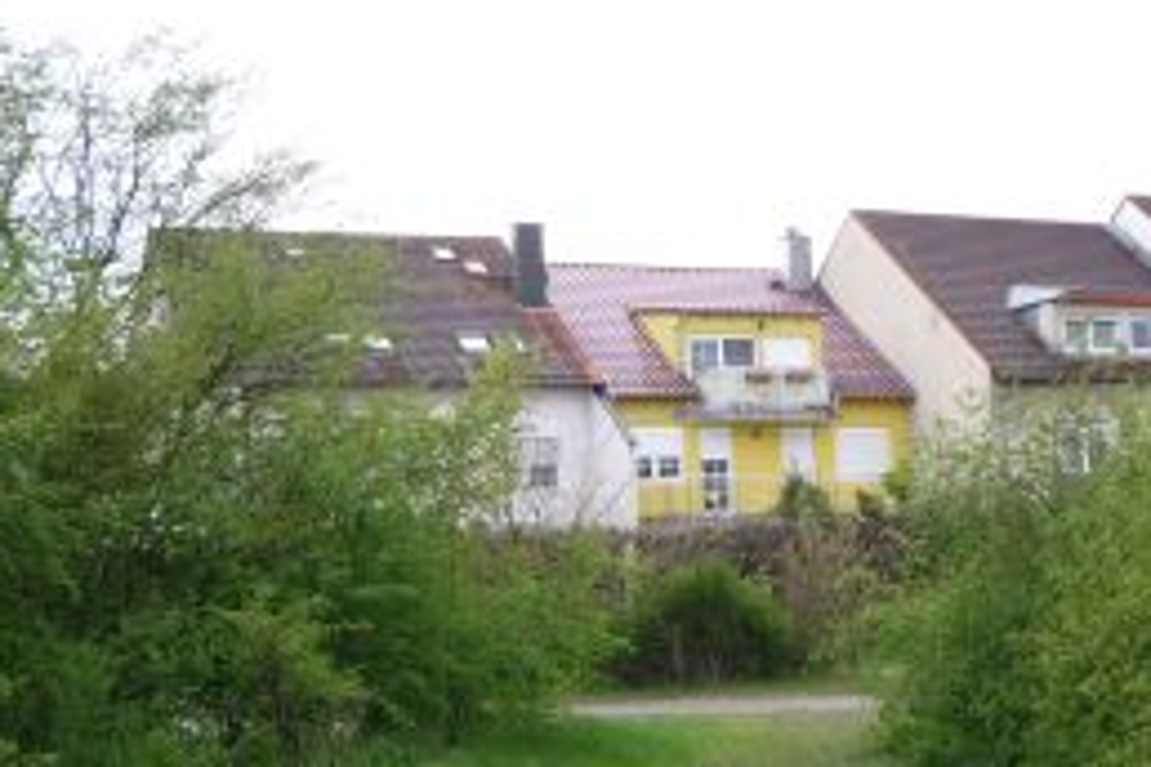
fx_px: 1982
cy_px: 571
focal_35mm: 62
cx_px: 665
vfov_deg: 21.7
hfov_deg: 32.3
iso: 100
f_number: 4
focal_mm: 5.2
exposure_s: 1/250
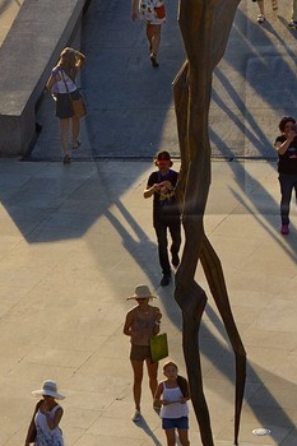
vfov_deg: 6.4
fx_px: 3964
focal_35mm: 320
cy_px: 60
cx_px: 432
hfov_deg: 4.3
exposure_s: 1/200
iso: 200
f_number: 9
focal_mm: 70
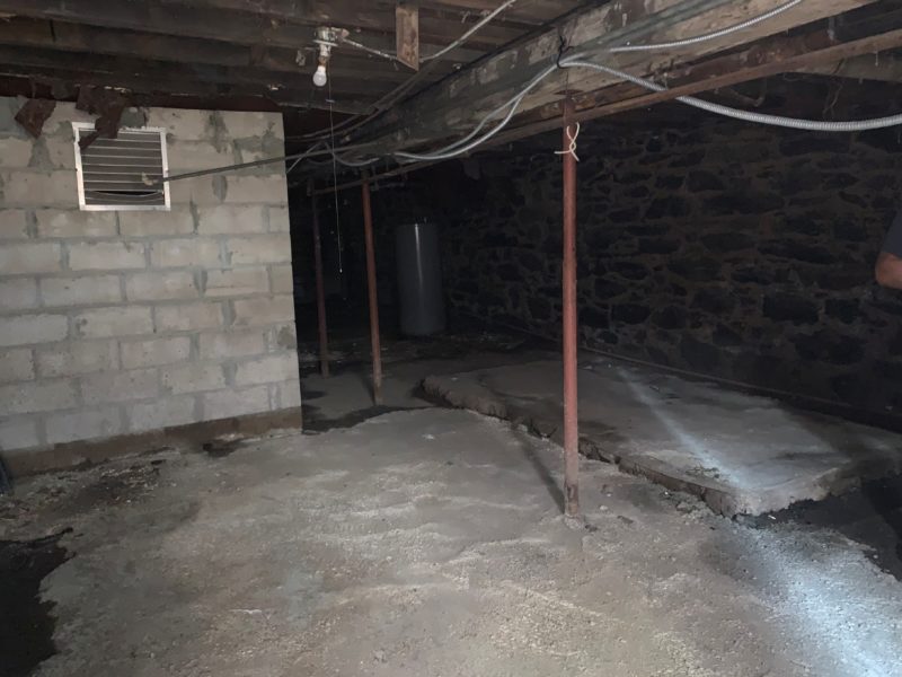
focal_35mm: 26
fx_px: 677
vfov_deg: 53.1
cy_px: 338
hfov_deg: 67.3
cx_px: 451
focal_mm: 4.25
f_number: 1.8
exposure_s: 1/4
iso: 640
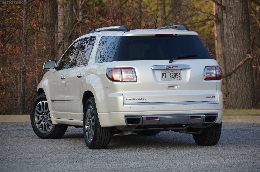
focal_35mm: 225
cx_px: 130
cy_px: 86
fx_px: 1622
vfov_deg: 6.1
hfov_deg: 9.2
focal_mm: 150
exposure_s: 1/500
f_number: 5.6
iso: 800
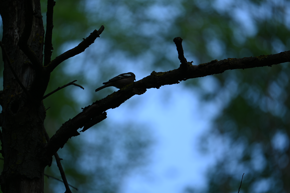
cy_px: 96
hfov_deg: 4.1
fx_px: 4025
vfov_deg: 2.7
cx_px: 145
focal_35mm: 500
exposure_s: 1/160
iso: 100
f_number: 6.7
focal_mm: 500
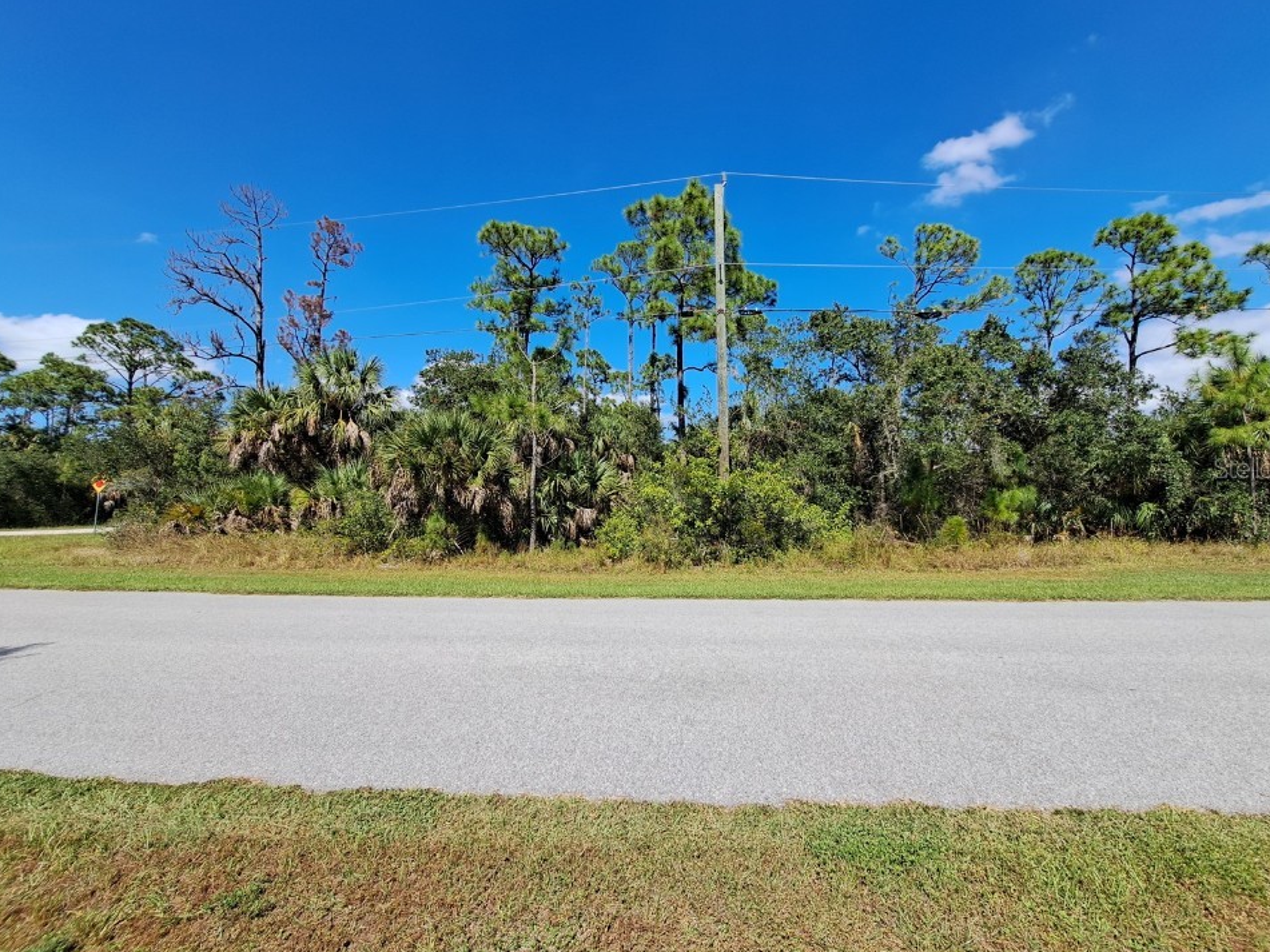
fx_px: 514
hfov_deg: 102.0
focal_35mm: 14
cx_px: 656
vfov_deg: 85.7
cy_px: 467
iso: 50
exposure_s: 1/797
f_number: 2.2
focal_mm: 1.74
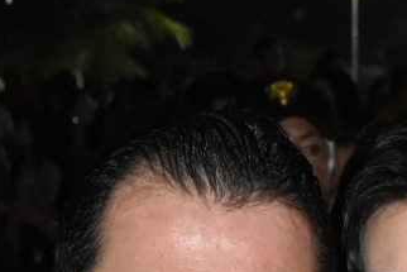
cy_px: 566
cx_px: 289
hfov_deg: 11.8
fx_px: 1962
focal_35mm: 174
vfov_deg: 7.6
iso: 3200
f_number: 5.6
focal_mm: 23
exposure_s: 1/100
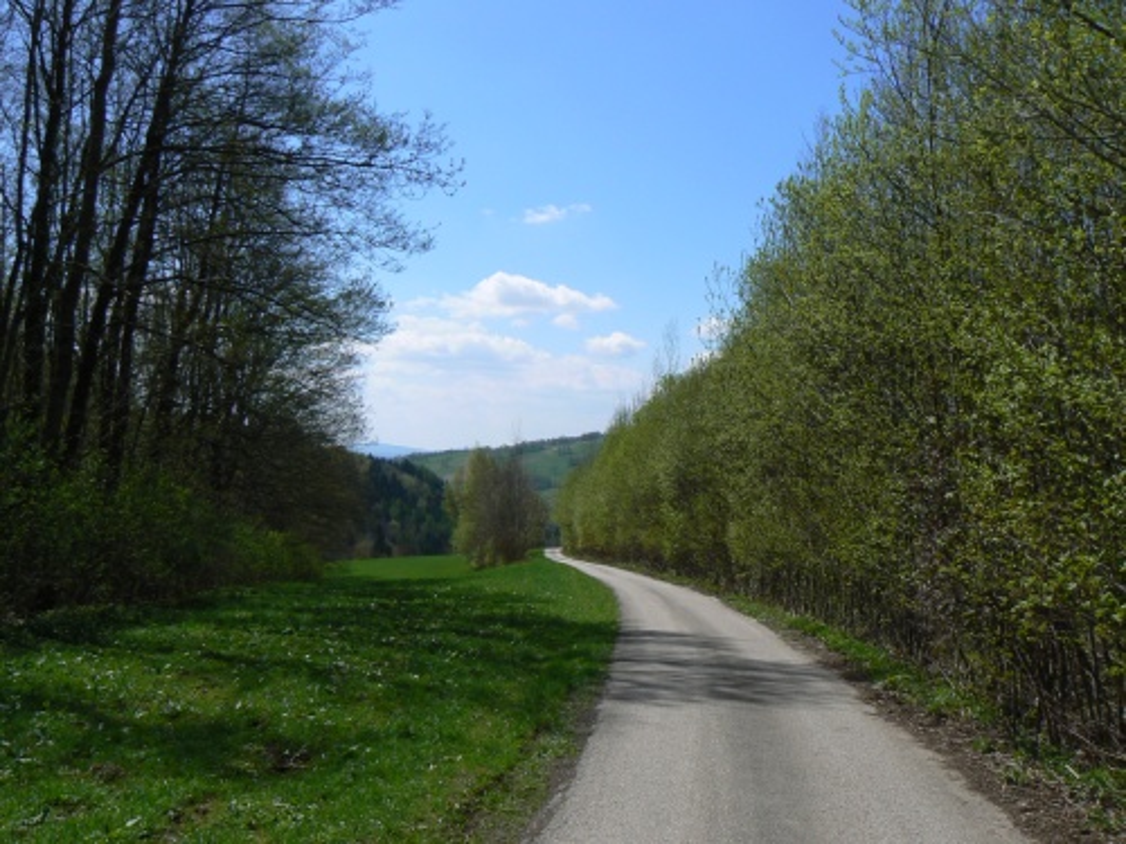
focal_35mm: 36
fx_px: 1171
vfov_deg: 39.7
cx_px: 563
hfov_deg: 51.4
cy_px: 422
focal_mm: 6
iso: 80
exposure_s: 1/500
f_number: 8
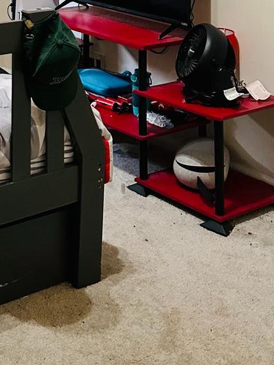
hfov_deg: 20.8
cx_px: 14
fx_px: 728
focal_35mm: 69
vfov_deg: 24.2
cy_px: -124
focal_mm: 6.86
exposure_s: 1/60
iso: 500
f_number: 1.78
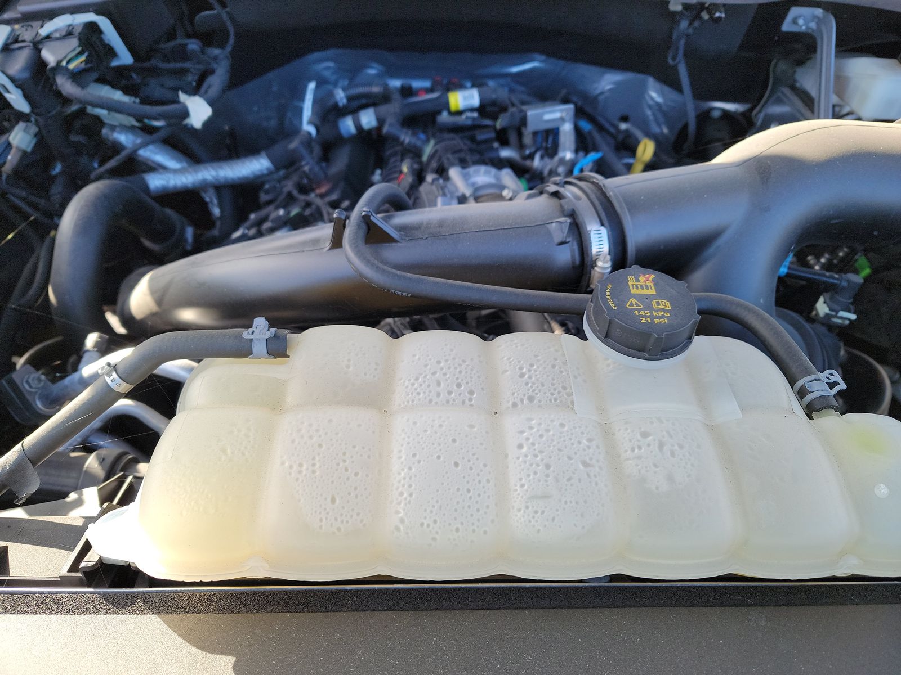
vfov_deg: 56.8
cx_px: 450
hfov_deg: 71.6
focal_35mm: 24
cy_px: 338
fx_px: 625
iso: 51
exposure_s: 1/119
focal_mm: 6.7
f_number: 1.8
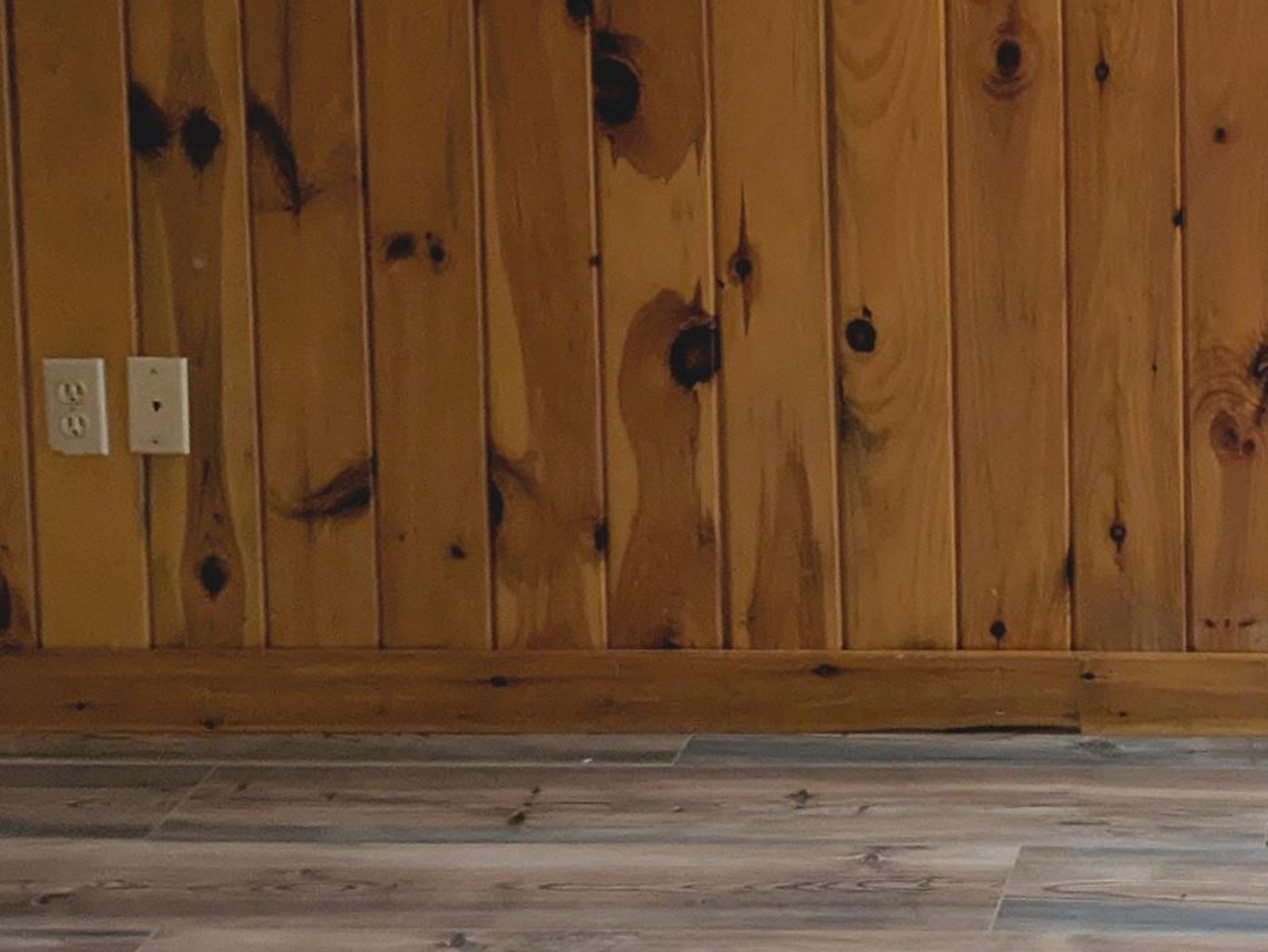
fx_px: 3005
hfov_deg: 22.5
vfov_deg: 17.2
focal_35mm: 82
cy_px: -203
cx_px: 1383
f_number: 1.89
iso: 139
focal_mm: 5.43
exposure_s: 1/24
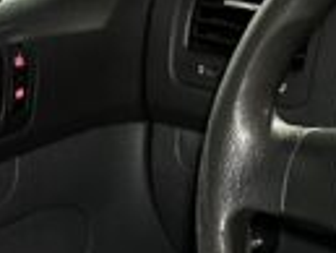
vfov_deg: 9.0
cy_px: 606
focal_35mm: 148
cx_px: 427
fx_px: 1438
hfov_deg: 12.9
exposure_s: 1/25
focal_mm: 6.86
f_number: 1.78
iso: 1000
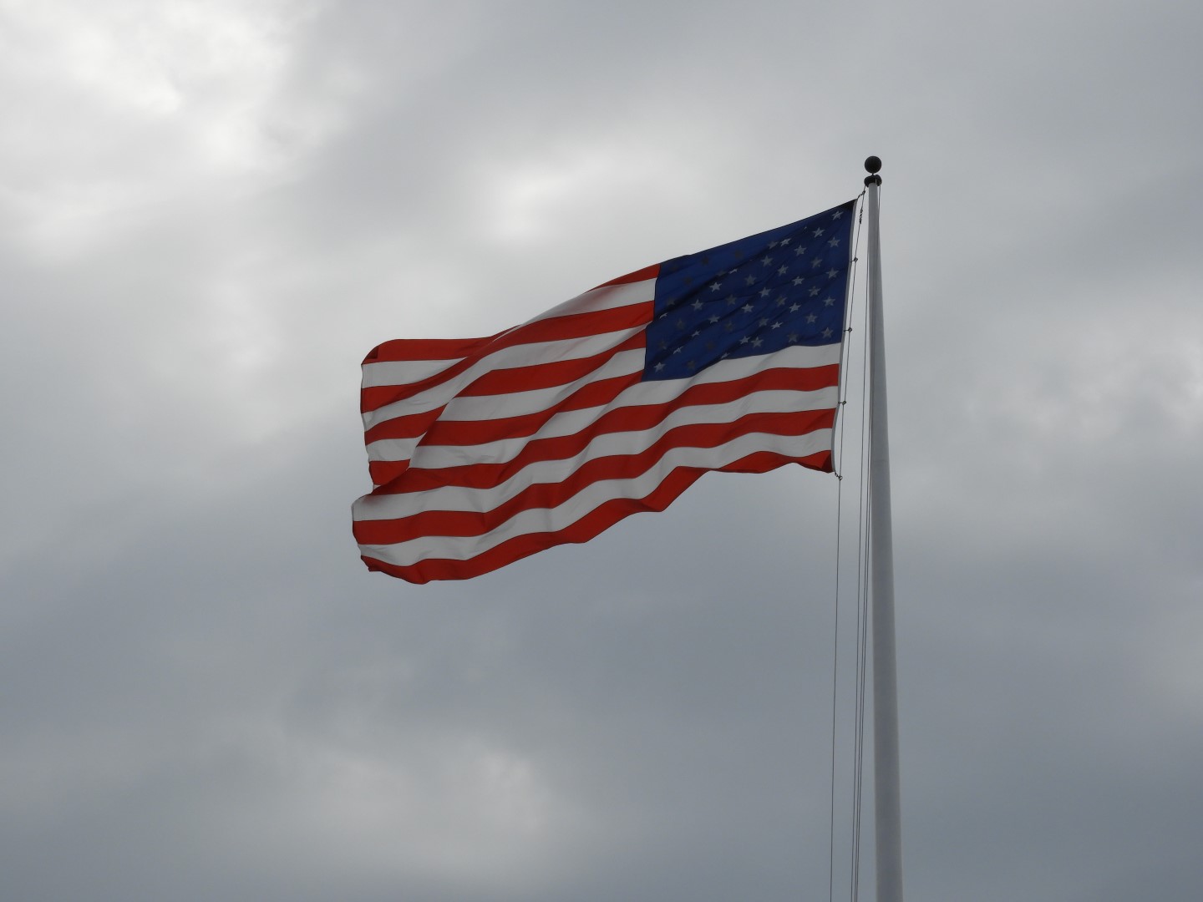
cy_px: 451
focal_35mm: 105
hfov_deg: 18.7
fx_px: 3649
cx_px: 602
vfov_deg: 14.1
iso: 100
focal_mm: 18.8
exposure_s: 1/1600
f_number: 4.8
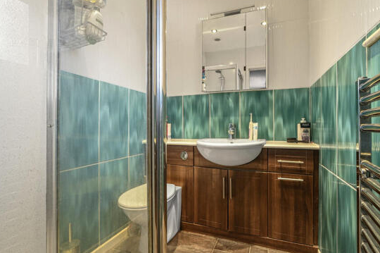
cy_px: 132
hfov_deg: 93.3
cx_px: 198
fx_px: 179
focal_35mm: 17
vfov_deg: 70.3
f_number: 8
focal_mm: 14
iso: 400
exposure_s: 1
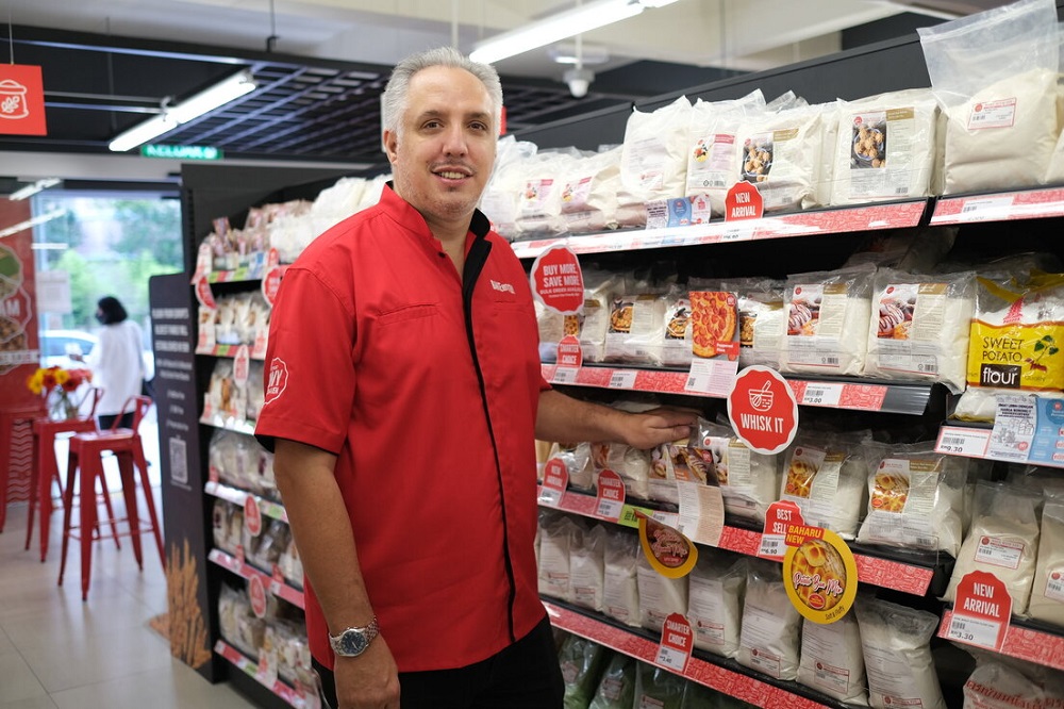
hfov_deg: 54.5
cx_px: 532
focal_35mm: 35
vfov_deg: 37.8
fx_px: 1034
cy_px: 354
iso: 320
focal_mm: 23
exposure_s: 1/160
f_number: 2
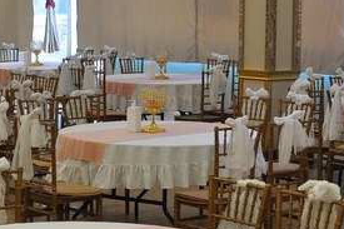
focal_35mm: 107
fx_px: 1023
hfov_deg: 18.2
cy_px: 115
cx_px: -63
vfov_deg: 12.8
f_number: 8
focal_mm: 17
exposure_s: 1/8
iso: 200
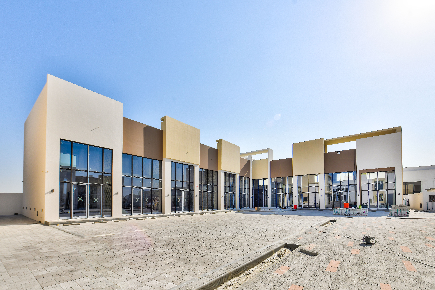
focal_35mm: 14
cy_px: 145
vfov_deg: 81.2
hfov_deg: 104.2
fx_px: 169
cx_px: 218
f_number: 9
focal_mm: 14
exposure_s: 1/320
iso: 100
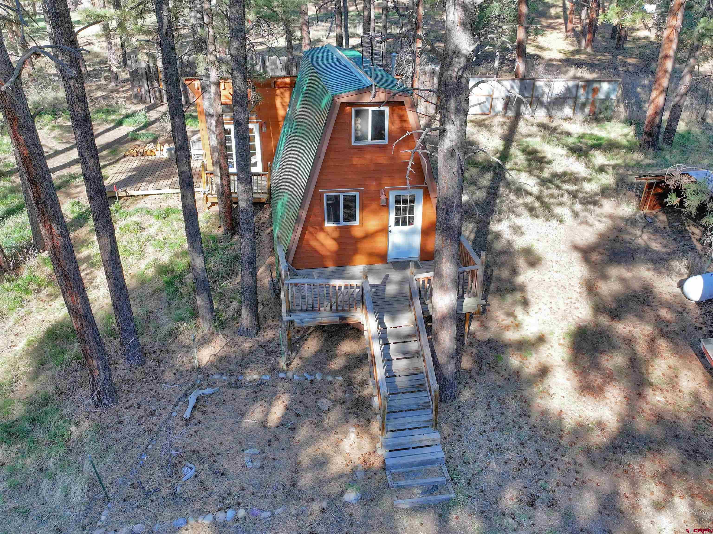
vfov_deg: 56.8
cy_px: 267
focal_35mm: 24
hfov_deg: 71.6
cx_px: 356
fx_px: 494
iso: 230
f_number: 2.8
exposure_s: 1/500
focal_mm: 12.29
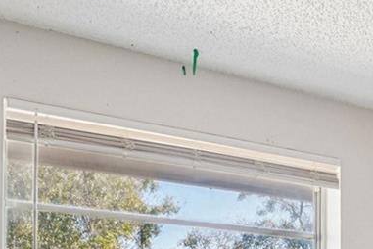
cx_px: 310
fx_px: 653
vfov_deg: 19.4
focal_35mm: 63
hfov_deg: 30.9
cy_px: 350
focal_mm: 10
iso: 160
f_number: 8
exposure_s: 1/30
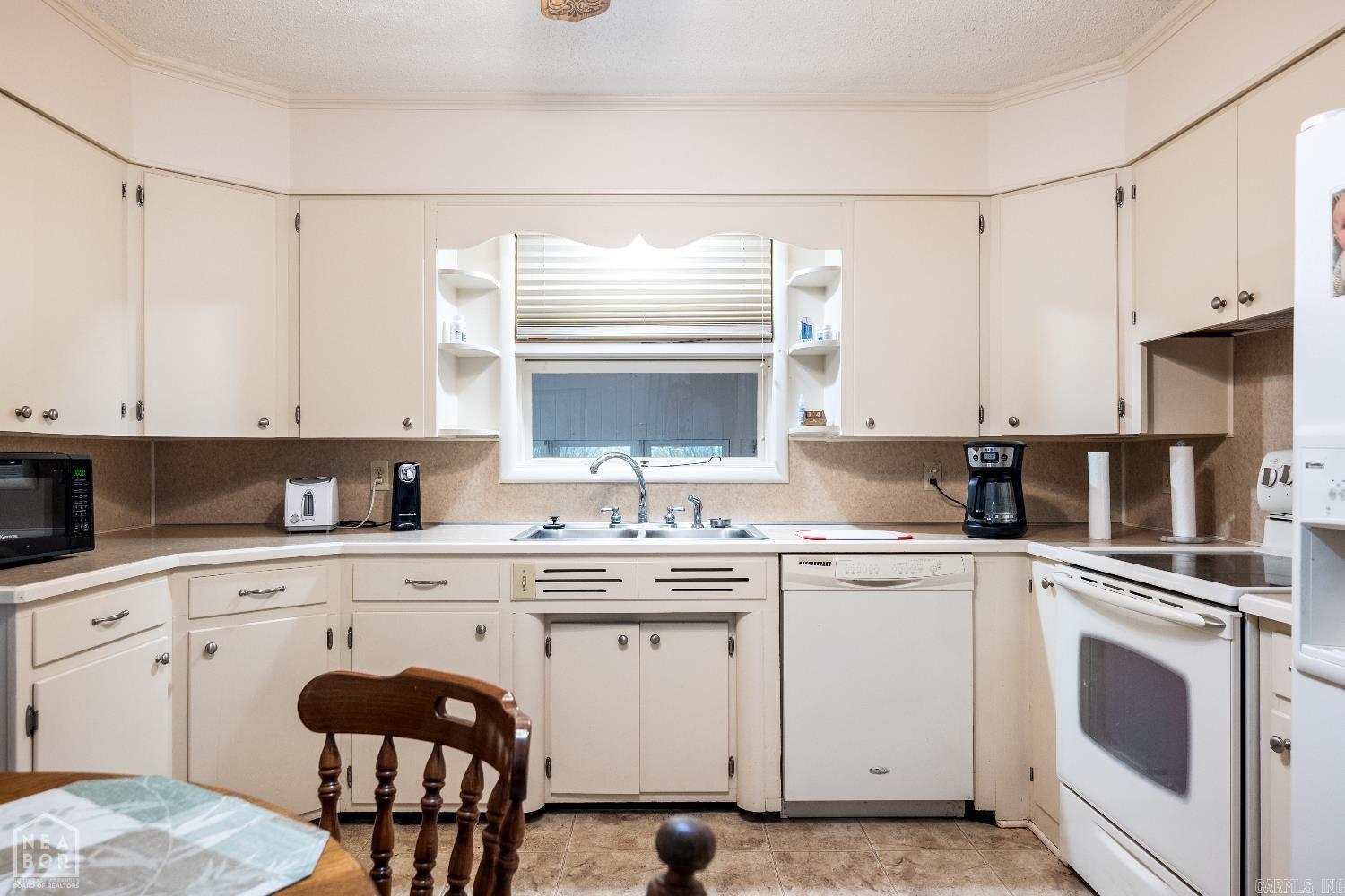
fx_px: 859
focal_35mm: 23
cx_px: 672
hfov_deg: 76.1
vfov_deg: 55.1
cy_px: 448
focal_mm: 23
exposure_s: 1/15
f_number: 5.6
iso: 1250
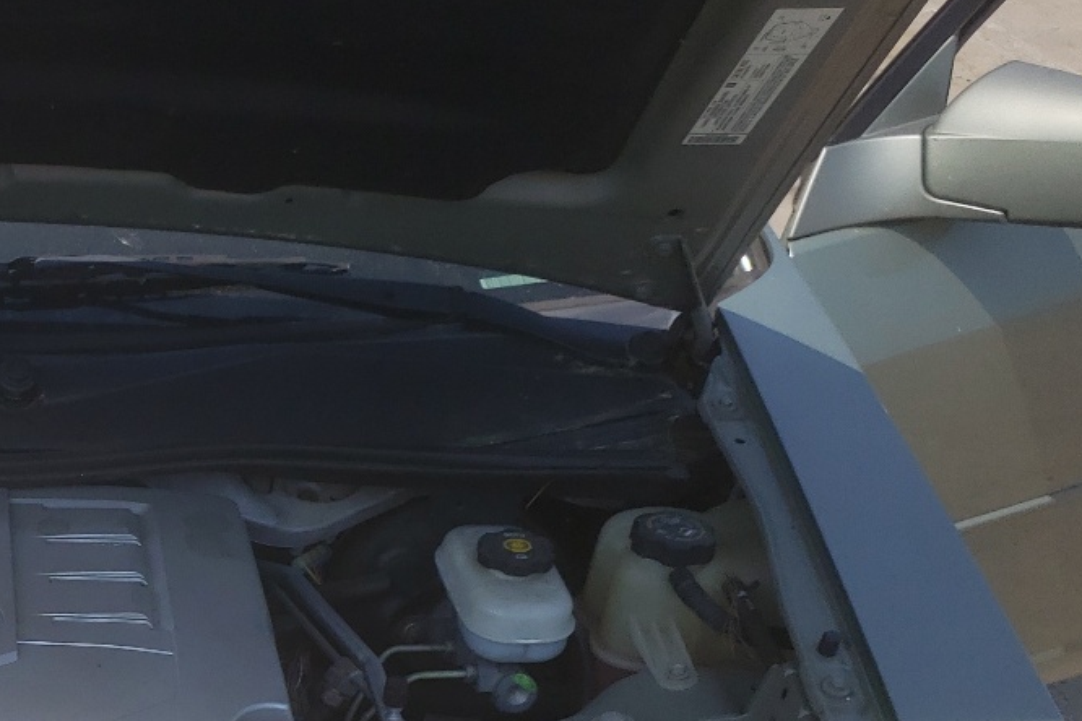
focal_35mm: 65
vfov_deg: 20.2
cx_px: 10
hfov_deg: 29.0
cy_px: 734
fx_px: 1953
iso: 50
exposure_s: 1/2500
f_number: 1.5
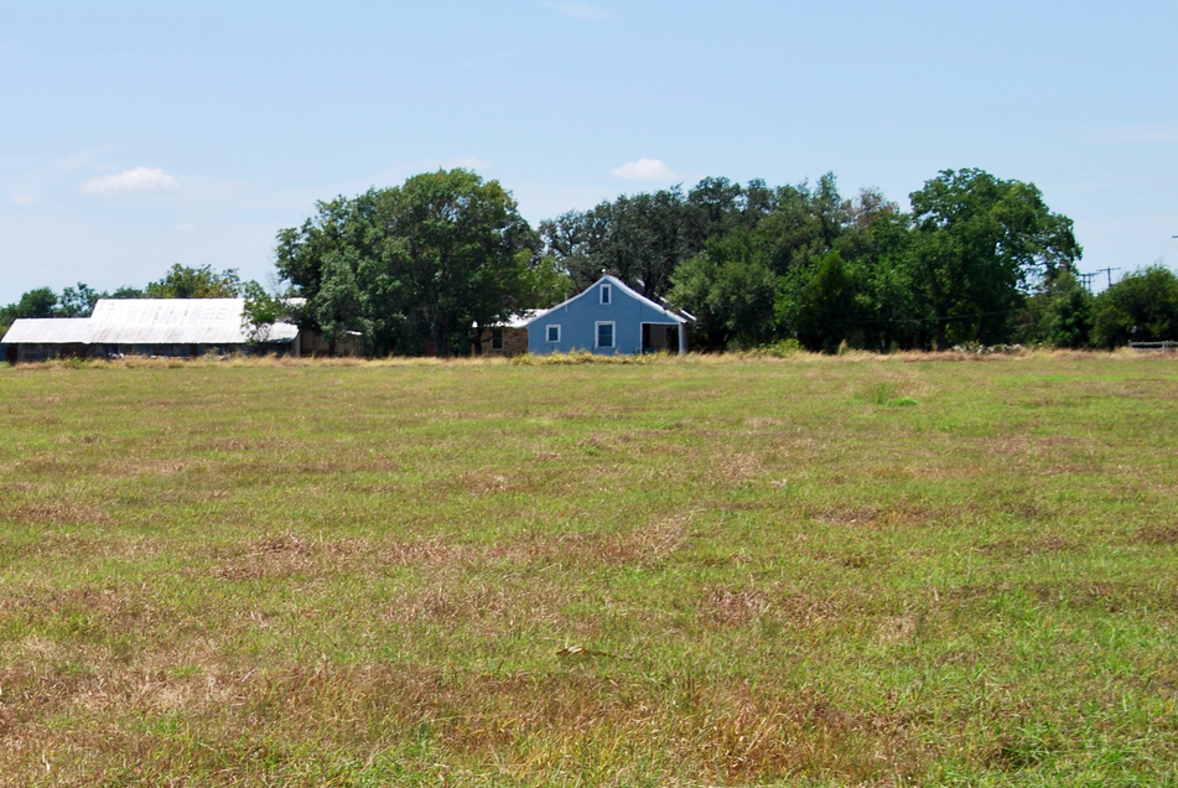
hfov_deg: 18.1
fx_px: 3668
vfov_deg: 12.3
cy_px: 461
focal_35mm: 112
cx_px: 201
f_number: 8
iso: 100
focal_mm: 44
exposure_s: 1/250
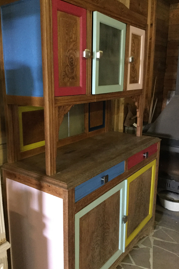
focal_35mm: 33
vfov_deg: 57.2
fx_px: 246
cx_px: 79
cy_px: 132
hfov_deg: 39.9
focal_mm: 3.3
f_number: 2.4
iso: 500
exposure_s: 1/17
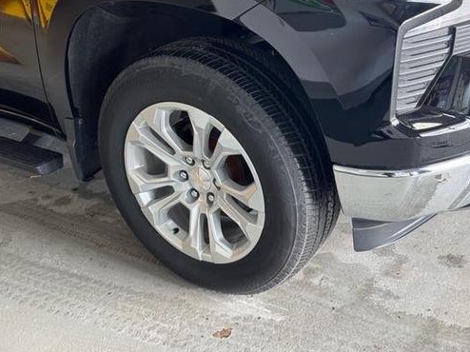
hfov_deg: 38.9
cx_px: 235
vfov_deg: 29.7
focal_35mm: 49
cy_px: 175
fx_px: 665
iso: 80
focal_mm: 6.76
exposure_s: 1/60
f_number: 1.78
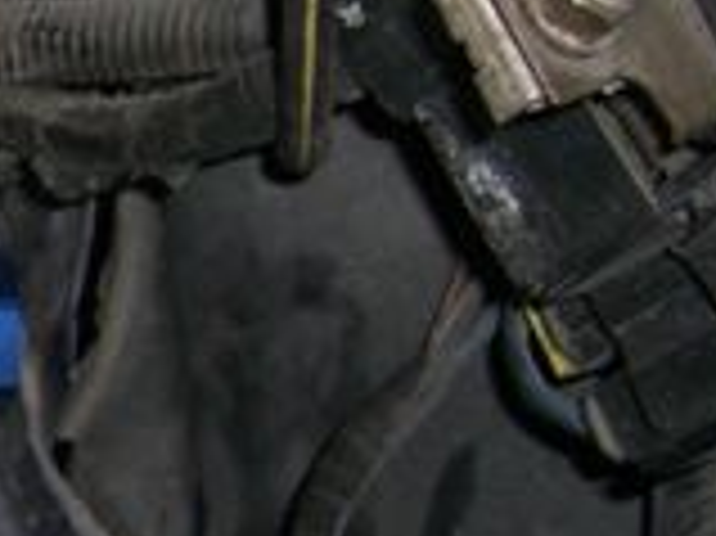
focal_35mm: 153
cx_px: -446
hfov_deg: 12.1
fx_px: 3162
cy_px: 428
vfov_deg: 9.7
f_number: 2.8
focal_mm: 7.9
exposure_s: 1/60
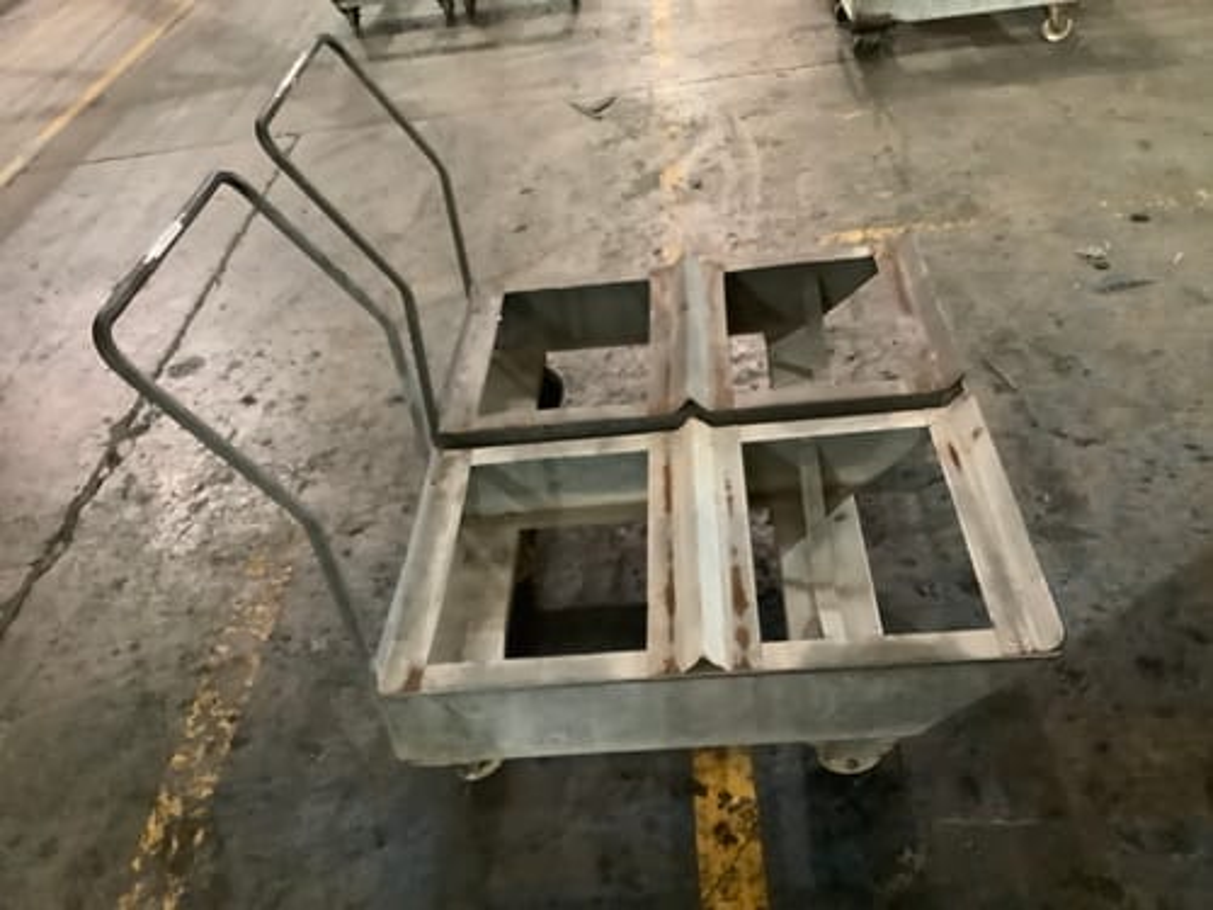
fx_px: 1086
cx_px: 606
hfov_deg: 58.4
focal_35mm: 31
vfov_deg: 45.4
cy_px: 455
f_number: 2.4
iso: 640
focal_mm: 3.3
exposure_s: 1/20
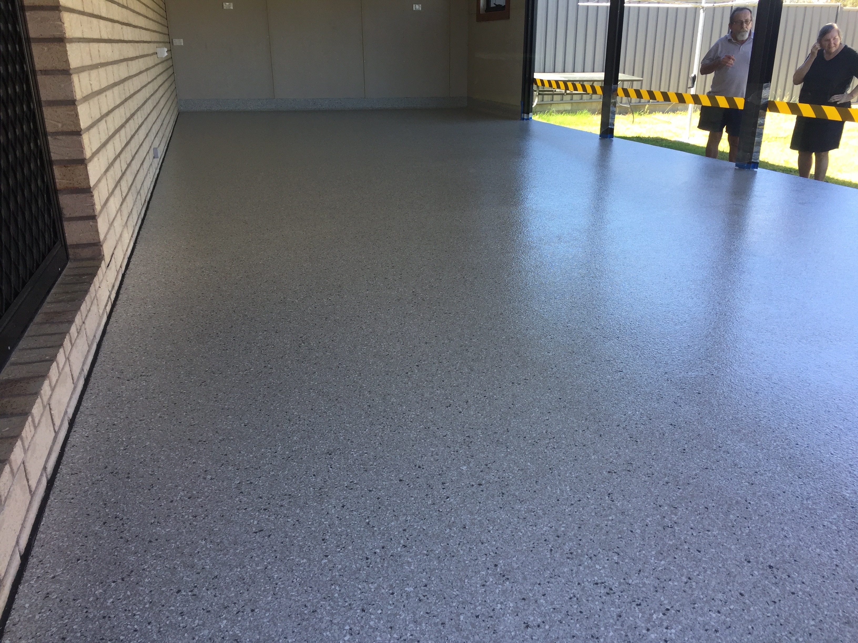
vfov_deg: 48.2
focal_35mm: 29
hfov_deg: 61.7
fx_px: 719
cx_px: 429
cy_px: 322
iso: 32
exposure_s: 1/208
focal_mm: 4.15
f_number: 2.2
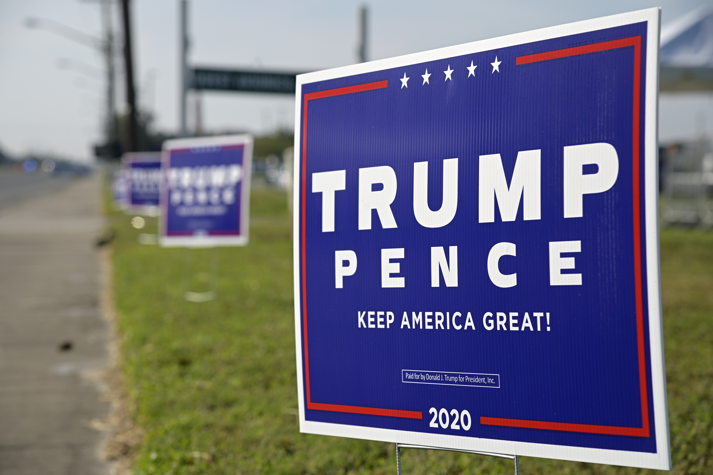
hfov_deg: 19.5
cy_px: 238
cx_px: 356
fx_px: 2078
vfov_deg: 13.0
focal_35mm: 105
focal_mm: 105
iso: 125
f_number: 6.3
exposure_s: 1/400
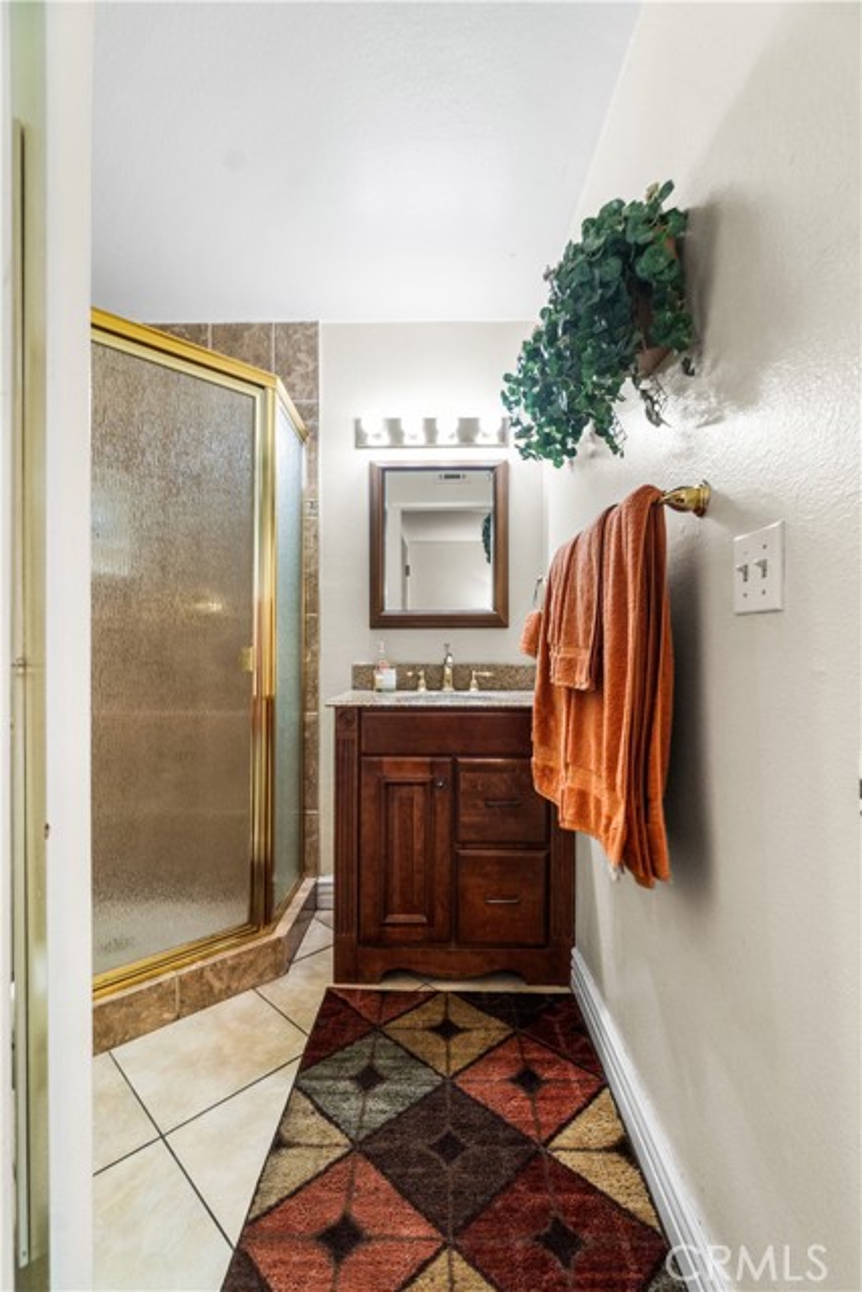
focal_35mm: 15
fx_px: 538
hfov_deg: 77.4
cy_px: 646
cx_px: 431
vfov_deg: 100.4
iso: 320
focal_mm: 10
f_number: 8
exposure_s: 1/4
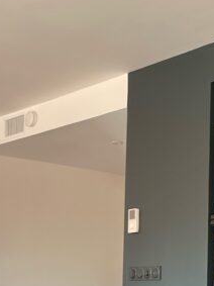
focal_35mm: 94
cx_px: 106
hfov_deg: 15.7
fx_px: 775
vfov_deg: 20.5
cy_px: 244
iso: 100
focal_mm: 4.2
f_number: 1.6
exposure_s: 1/121
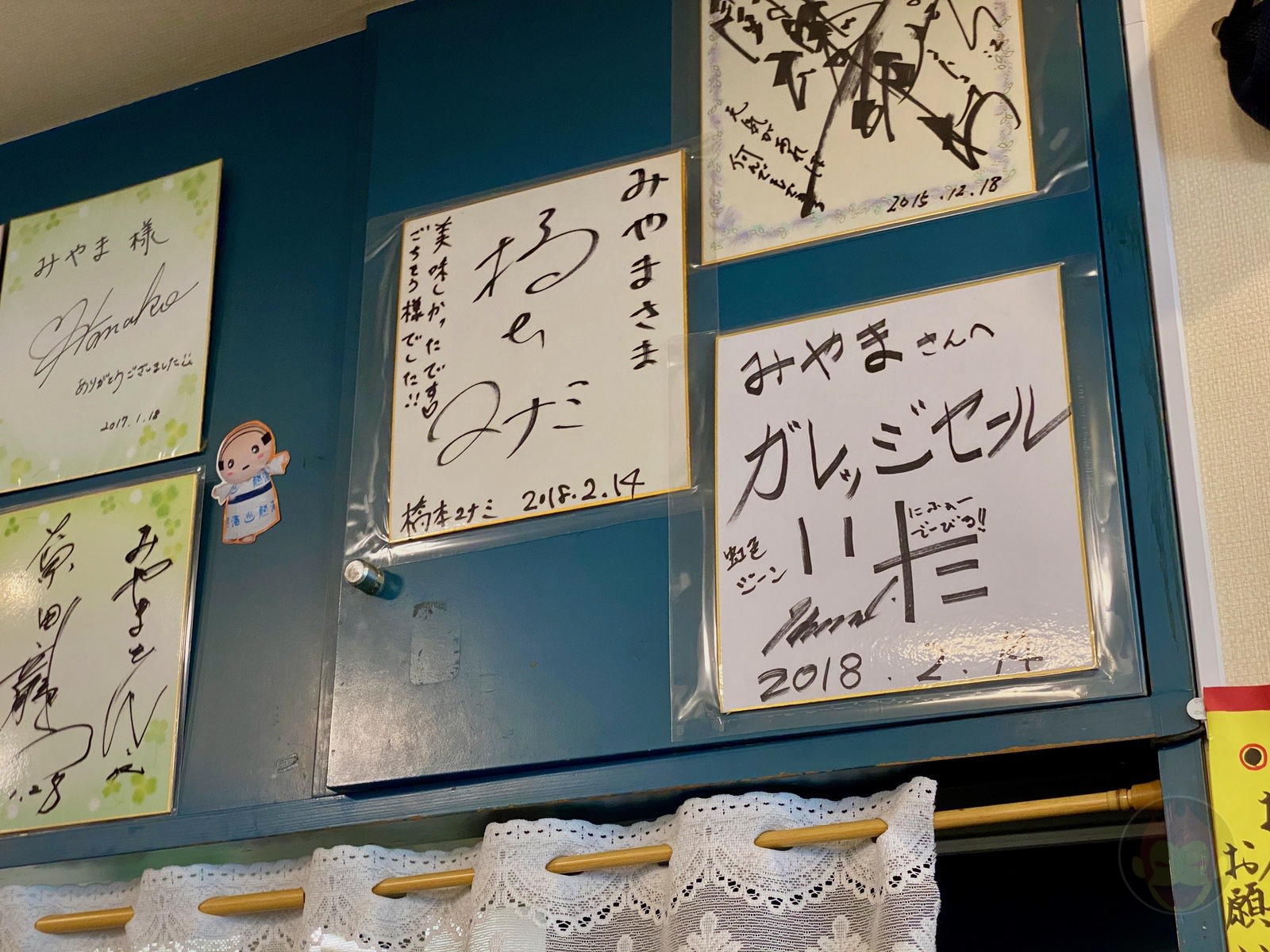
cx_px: 635
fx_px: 1908
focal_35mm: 52
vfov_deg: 28.0
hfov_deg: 36.8
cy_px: 476
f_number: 2
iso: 125
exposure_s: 1/52
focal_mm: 6
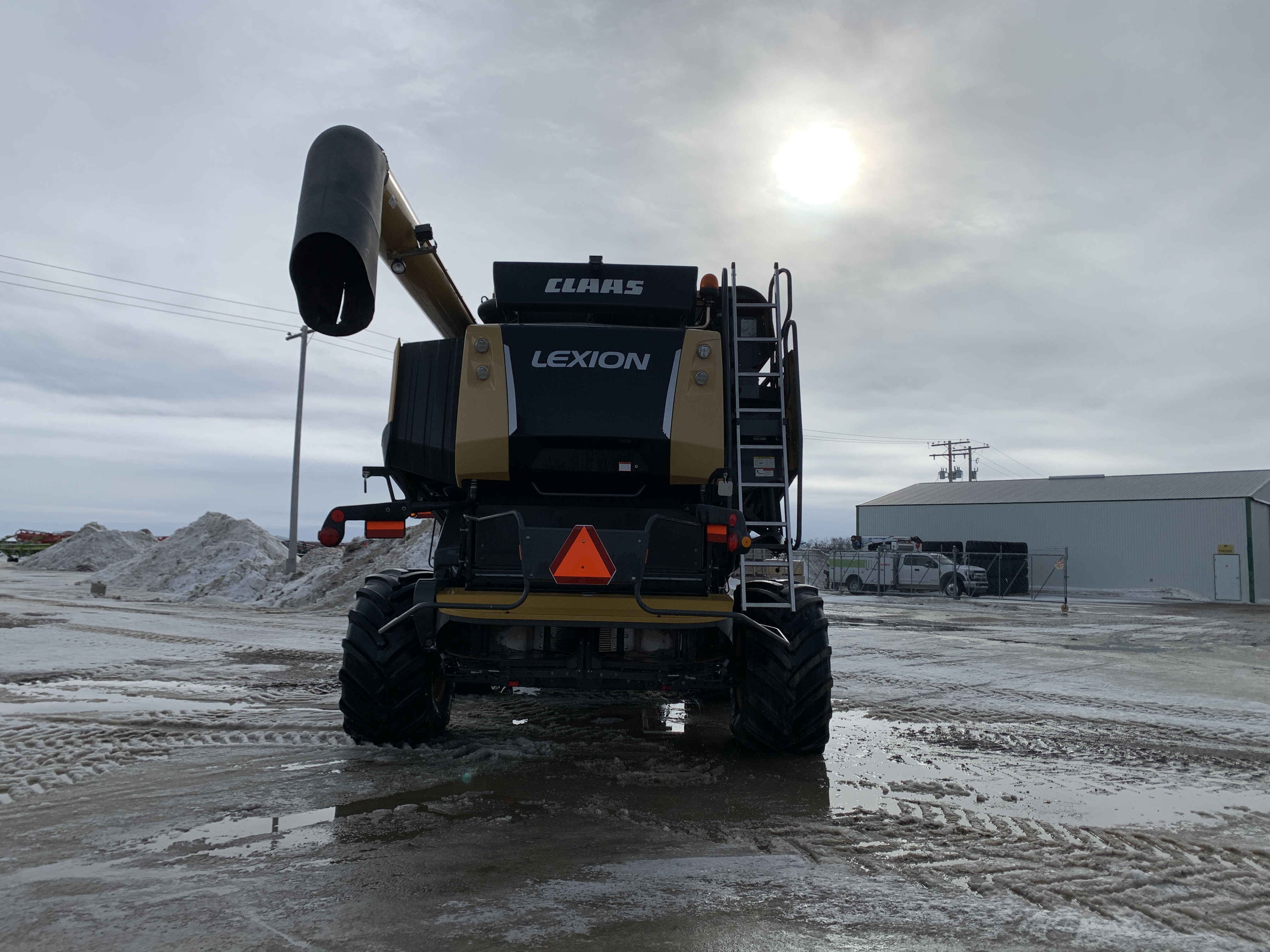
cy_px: 476
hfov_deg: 67.3
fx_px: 954
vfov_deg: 53.1
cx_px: 635
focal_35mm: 26
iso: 25
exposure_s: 1/6897
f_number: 1.8
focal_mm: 4.25
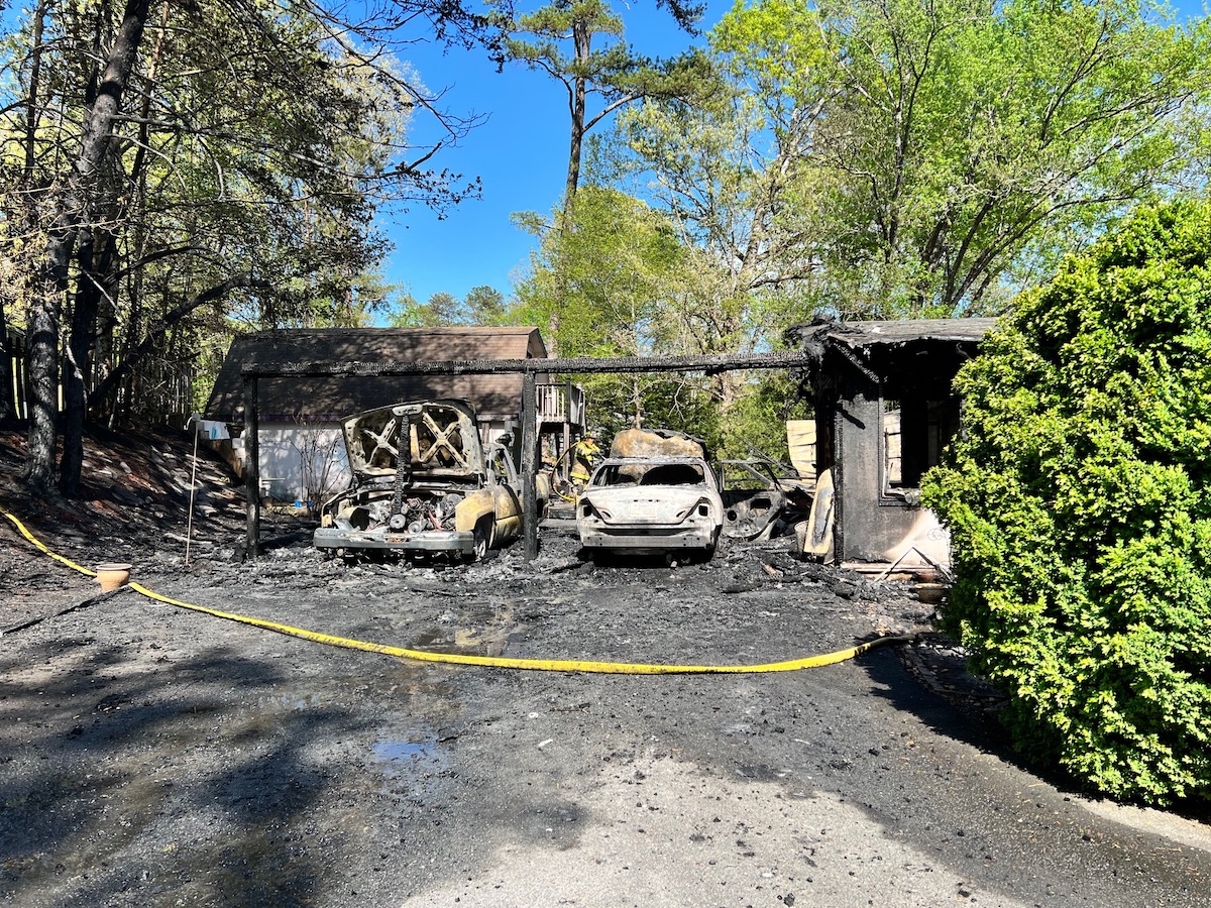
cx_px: 606
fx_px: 910
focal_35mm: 26
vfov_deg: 53.1
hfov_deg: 67.3
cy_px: 454
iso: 50
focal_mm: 5.7
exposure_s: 1/1669
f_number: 1.5
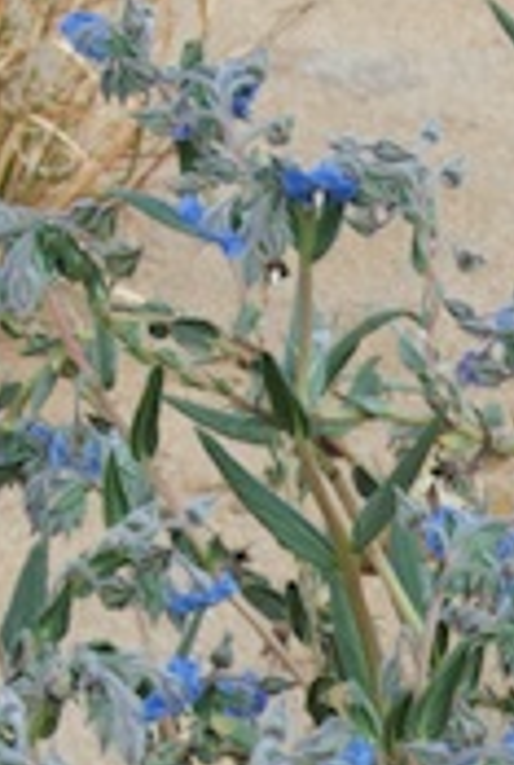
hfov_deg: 4.2
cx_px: 727
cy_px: 910
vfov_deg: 6.2
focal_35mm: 327
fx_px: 6961
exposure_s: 1/200
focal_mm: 38
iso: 160
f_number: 10
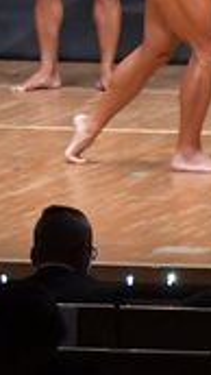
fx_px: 6314
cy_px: 37
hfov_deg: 1.9
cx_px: 473
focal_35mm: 636
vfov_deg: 3.4
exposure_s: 1/400
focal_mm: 90
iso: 6400
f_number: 5.6
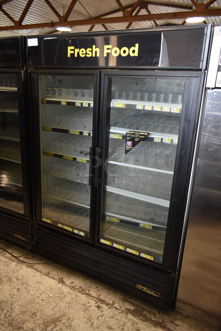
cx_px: 110
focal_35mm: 27
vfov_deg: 67.3
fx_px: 248
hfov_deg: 48.0
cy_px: 166
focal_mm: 18
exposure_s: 1/30
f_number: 3.5
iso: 1000
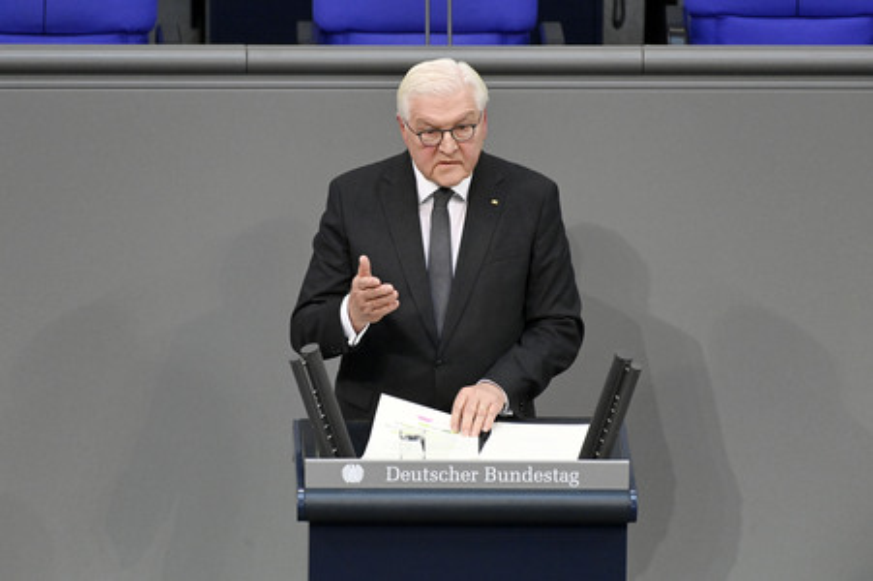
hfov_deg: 4.1
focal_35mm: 500
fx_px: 12116
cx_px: 436
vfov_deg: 2.7
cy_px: 290
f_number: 5.6
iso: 10000
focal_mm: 500
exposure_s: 1/400
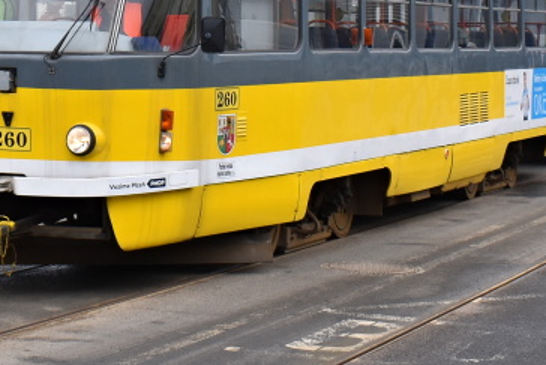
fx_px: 1599
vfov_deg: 12.8
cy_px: -34
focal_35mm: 105
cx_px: 238
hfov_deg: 19.4
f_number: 7.1
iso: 320
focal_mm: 25
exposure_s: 1/250
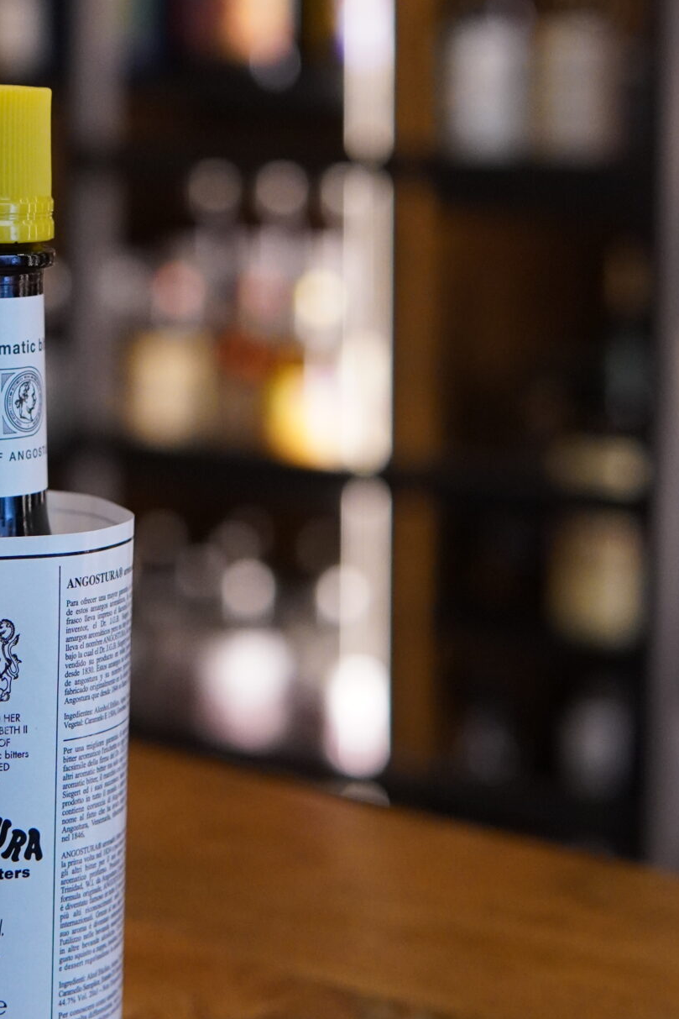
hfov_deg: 14.2
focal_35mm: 95
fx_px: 2687
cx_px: -24
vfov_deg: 21.3
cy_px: 247
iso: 1600
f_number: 2.8
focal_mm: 30
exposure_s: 1/160
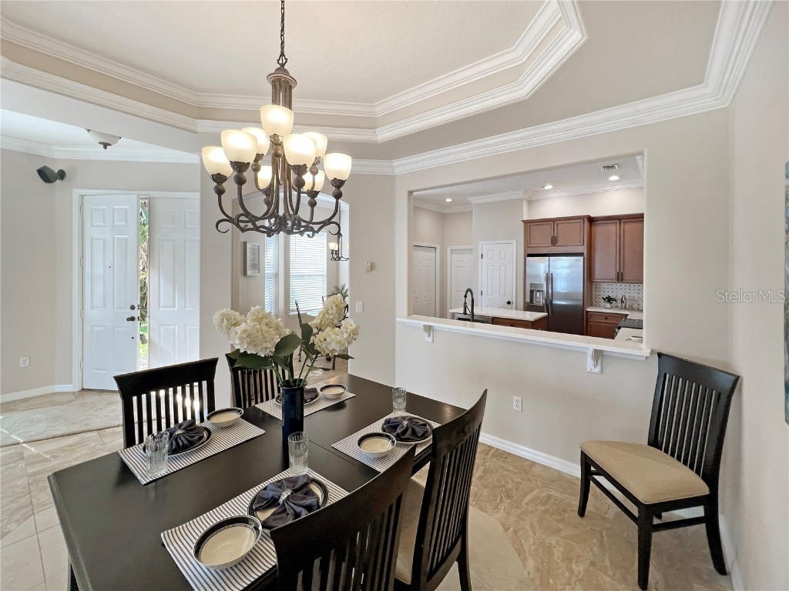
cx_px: 394
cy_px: 296
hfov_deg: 106.2
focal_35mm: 13
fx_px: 296
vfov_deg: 89.9
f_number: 1.8
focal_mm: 1.57
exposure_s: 1/120
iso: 64
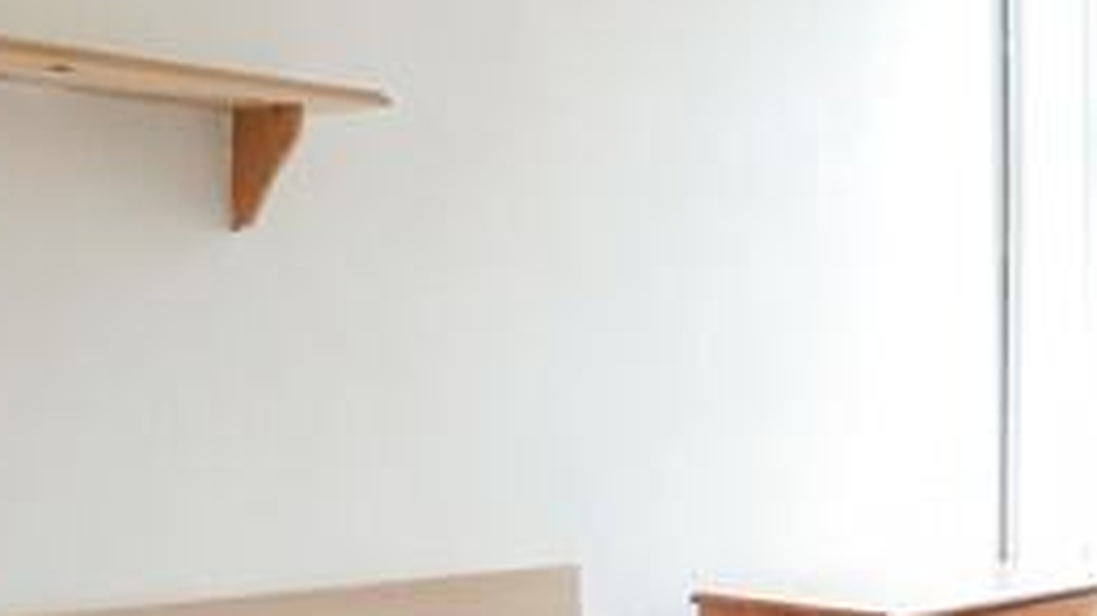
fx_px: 1745
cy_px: 435
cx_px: 481
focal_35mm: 60
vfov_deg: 19.9
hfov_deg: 34.9
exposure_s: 1/60
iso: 1000
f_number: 4
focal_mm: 7
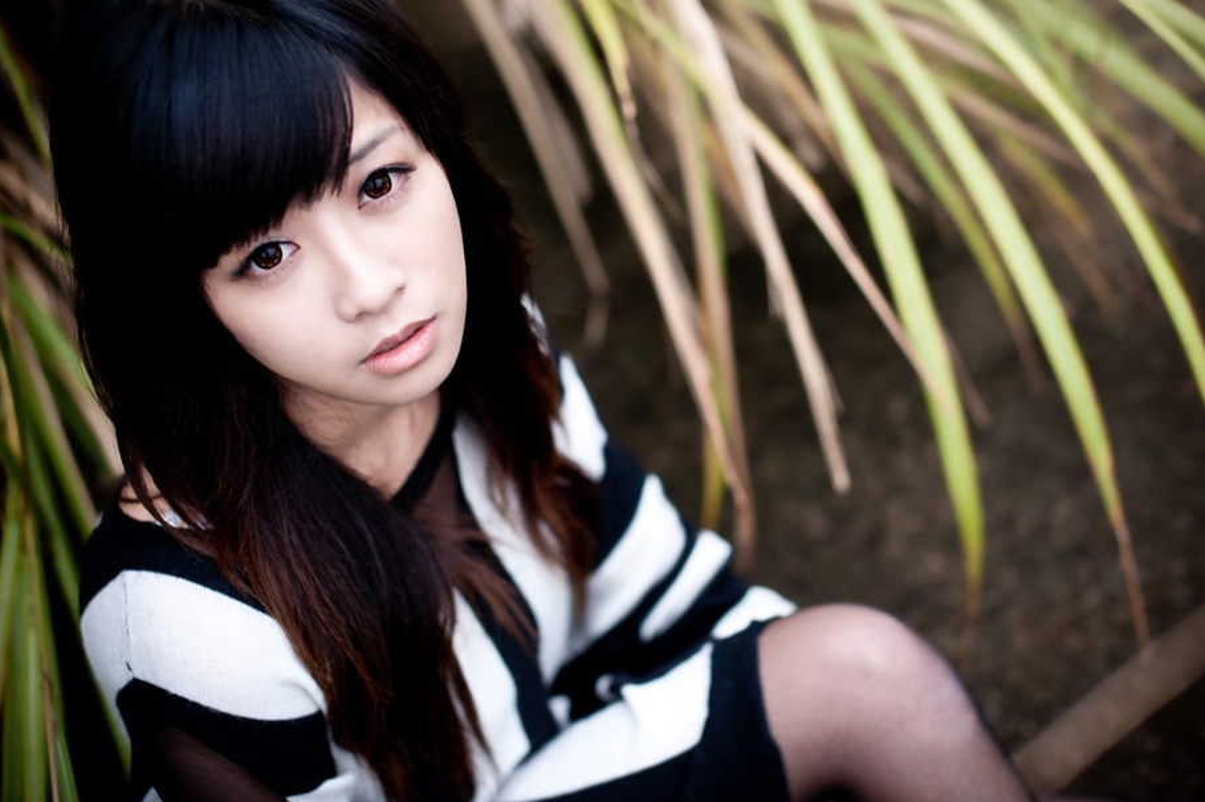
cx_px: 658
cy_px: 377
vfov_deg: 24.6
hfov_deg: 36.2
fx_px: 1840
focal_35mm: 55
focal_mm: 50
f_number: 2
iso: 800
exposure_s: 1/1000
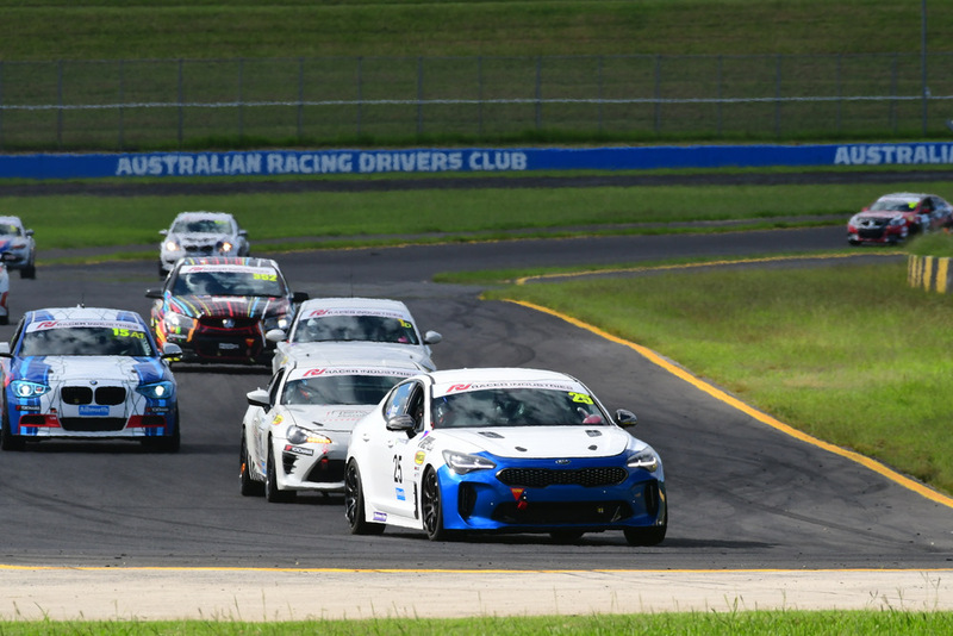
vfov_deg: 2.2
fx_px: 16285
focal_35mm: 615
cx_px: 476
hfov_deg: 3.4
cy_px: 318
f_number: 11
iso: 500
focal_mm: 410
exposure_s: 1/640
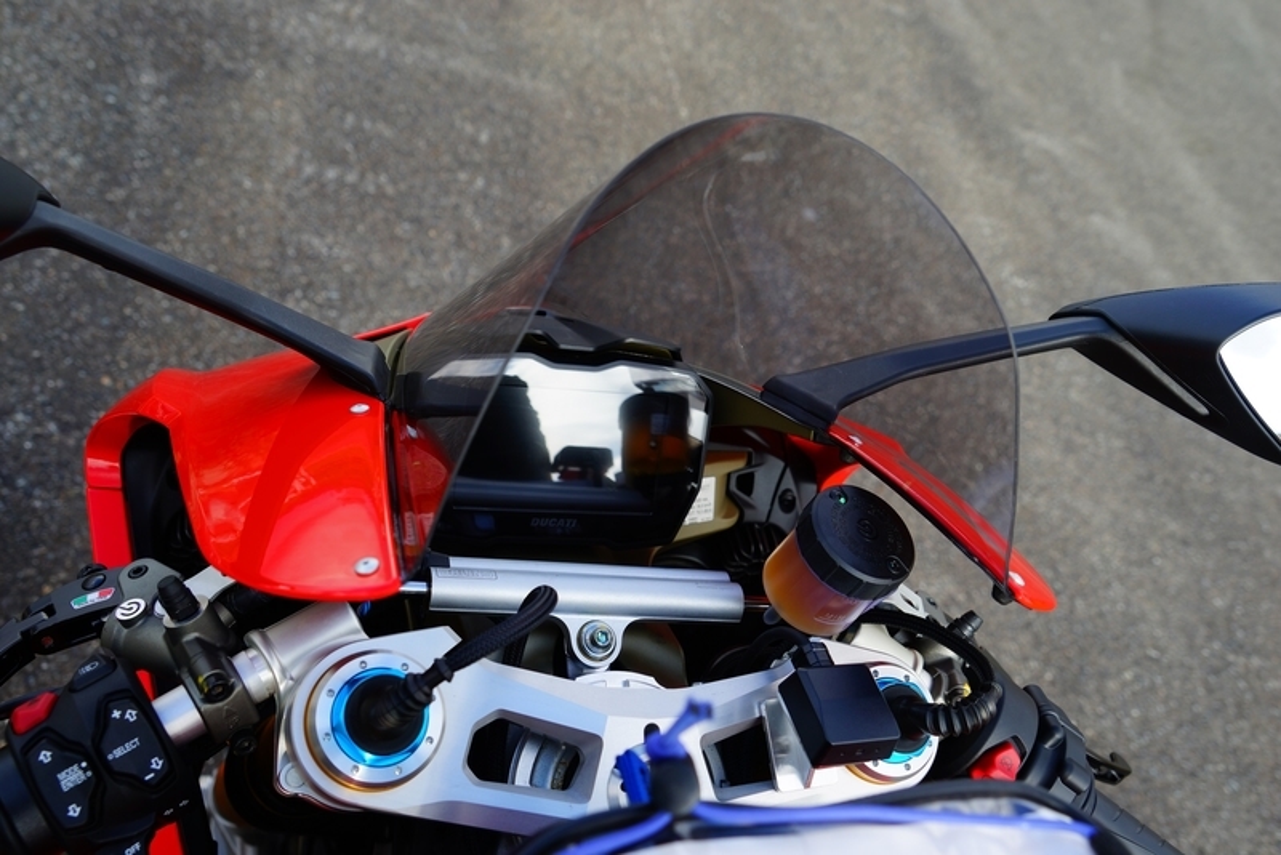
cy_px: 428
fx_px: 1246
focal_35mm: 35
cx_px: 640
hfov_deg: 54.4
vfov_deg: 37.9
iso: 100
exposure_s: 1/90
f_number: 6.7
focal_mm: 35
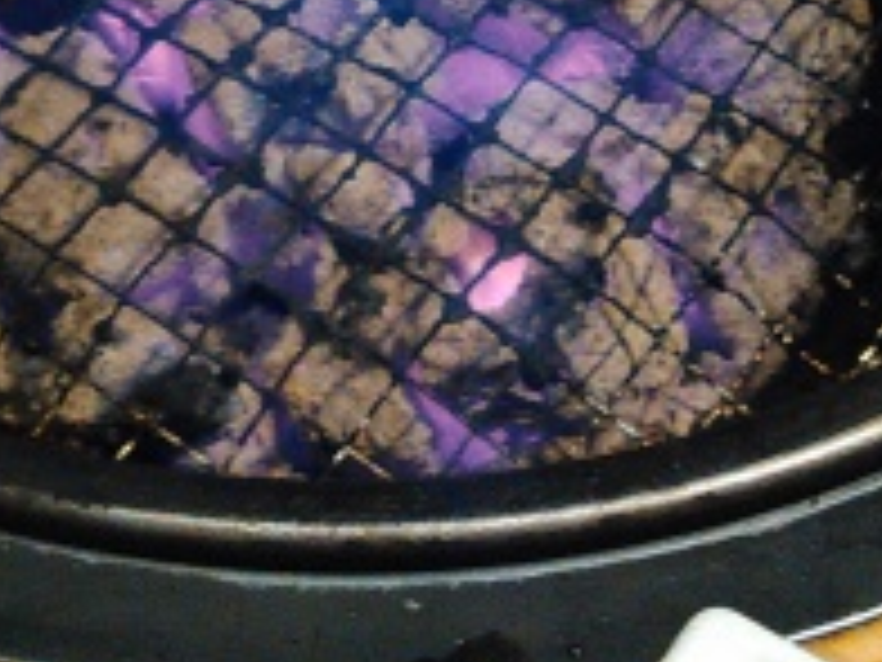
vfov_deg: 14.8
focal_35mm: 98
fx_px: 2497
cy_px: -9
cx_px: 414
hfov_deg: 20.0
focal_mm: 4
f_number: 2.4
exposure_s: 1/16.7
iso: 1000
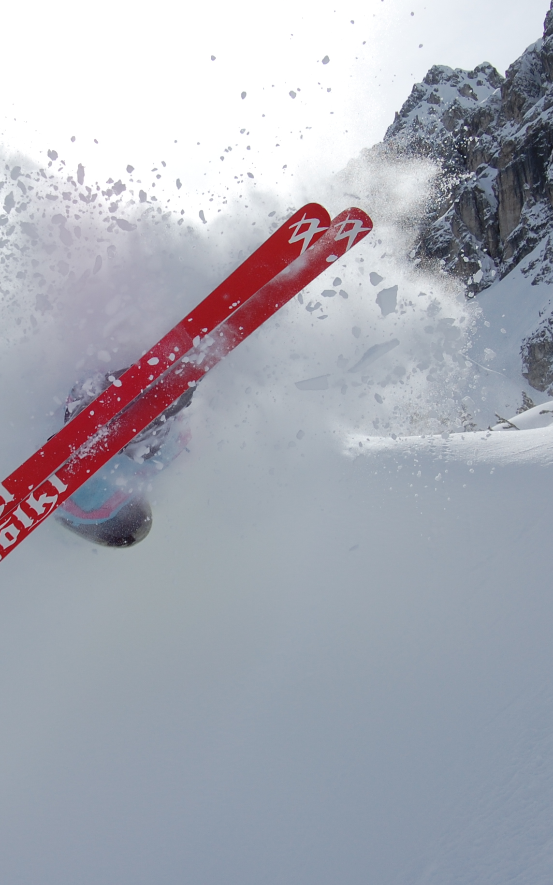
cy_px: 446
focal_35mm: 78
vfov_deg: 26.5
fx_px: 1877
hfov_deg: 16.6
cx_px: 77
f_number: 13
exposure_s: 1/640
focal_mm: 31
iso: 200
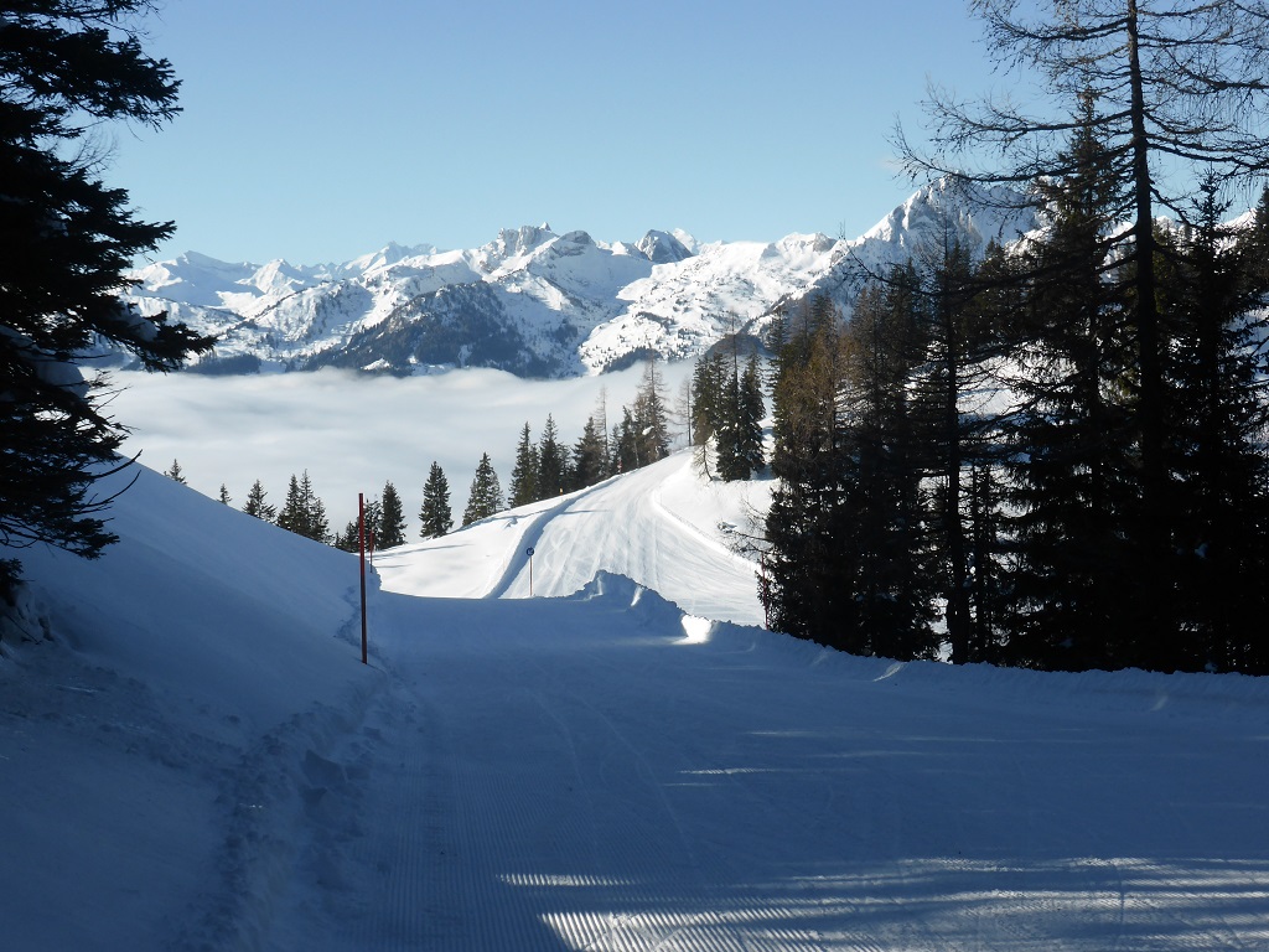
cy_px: 476
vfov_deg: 25.7
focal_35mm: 57
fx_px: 2090
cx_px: 634
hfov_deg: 33.8
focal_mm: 9.7
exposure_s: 1/800
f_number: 4.6
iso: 100
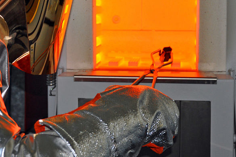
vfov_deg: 15.3
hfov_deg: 22.6
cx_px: 49
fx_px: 584
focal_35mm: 89
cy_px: 33
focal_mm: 34
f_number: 4.2
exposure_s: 1/125
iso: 500
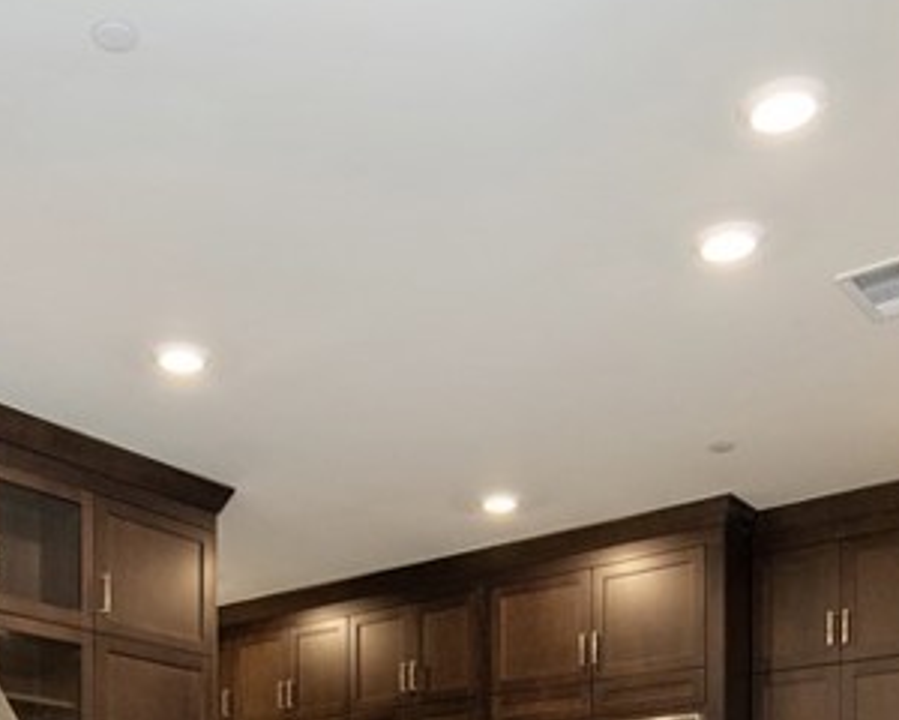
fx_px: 1277
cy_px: 932
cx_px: 321
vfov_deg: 26.7
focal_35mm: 48
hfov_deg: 38.5
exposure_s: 1/100
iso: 800
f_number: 5
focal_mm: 15
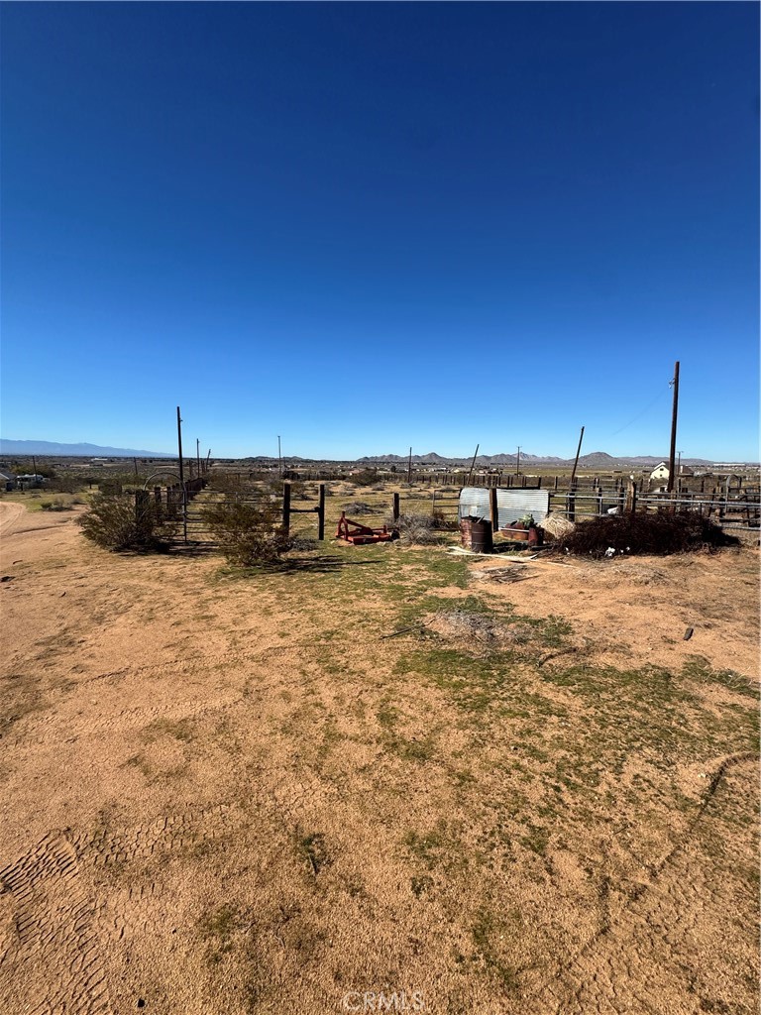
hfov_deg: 85.7
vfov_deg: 102.1
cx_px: 380
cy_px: 508
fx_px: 410
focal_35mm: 14
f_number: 2.2
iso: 50
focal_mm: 2.22
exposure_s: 1/2584
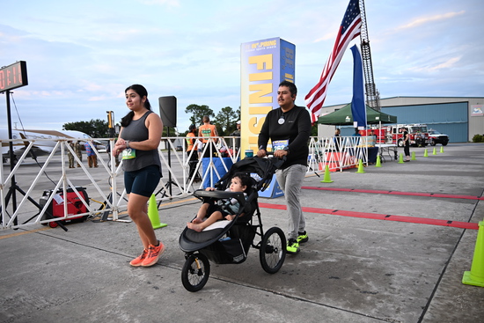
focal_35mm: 28
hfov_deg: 65.5
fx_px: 377
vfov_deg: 46.4
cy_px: 162
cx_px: 242
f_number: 4
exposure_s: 1/250
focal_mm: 28
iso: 1100
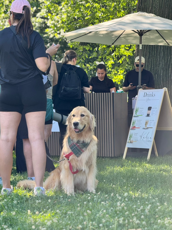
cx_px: 86
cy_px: 115
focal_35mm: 120
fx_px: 795
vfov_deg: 16.4
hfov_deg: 12.3
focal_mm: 15.66
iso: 50
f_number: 2.8
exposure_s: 1/129
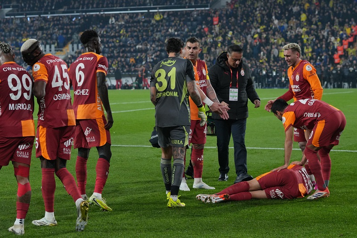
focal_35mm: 105
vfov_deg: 13.0
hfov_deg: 19.5
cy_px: 119
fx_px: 1041
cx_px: 178
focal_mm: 70
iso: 1600
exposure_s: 1/1250
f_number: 4
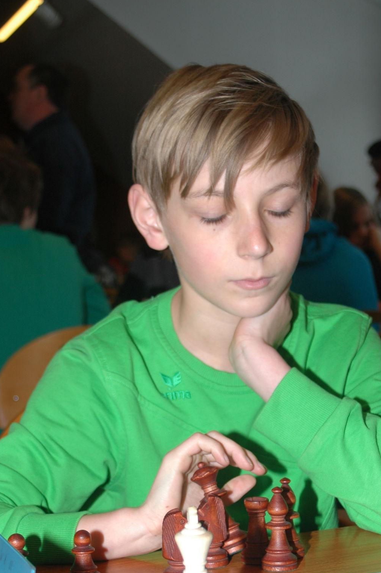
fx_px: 1225
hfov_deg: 17.7
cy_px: 377
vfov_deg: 26.2
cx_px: 231
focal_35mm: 77
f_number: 5
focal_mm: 38
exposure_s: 1/60
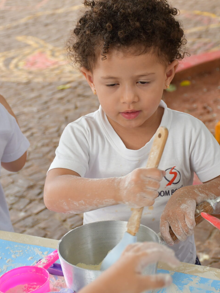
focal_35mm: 105
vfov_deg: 18.7
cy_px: 146
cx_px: 128
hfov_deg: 14.1
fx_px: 890
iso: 800
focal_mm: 48
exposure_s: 1/160
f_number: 4.5
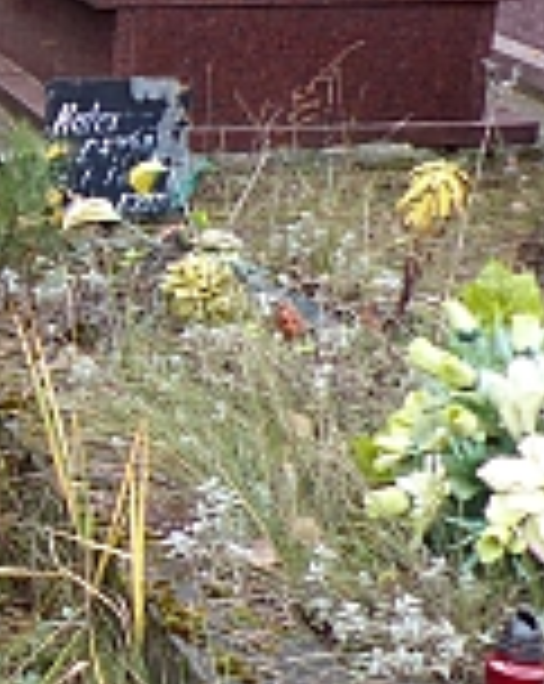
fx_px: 2160
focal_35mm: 107
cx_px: -504
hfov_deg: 12.7
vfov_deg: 17.9
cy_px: 230
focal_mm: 4.7
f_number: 2.8
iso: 100
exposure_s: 1/100
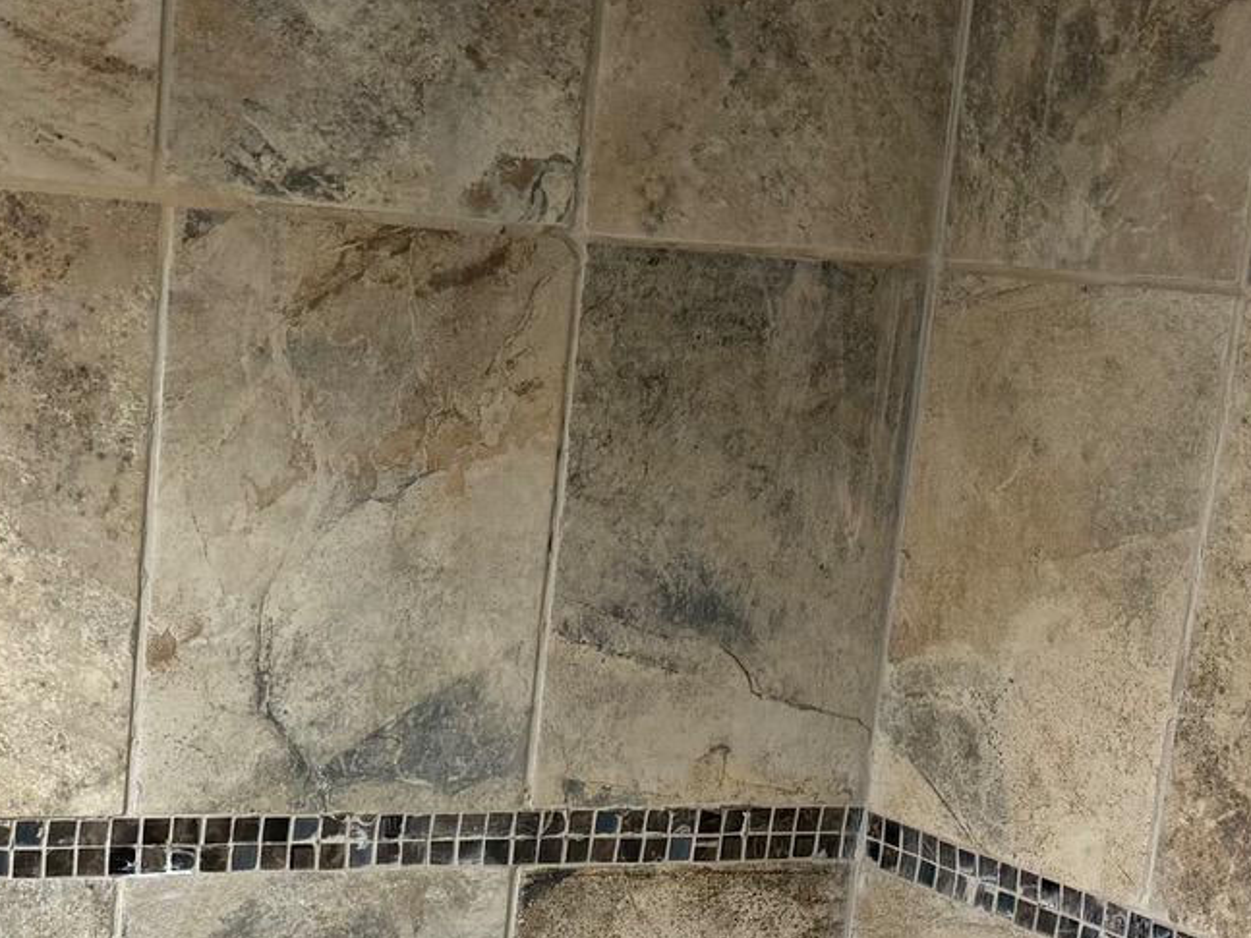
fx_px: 2746
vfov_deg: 19.0
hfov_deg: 25.4
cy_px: 888
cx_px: 317
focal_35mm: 76
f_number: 1.78
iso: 125
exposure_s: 1/60
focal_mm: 6.76
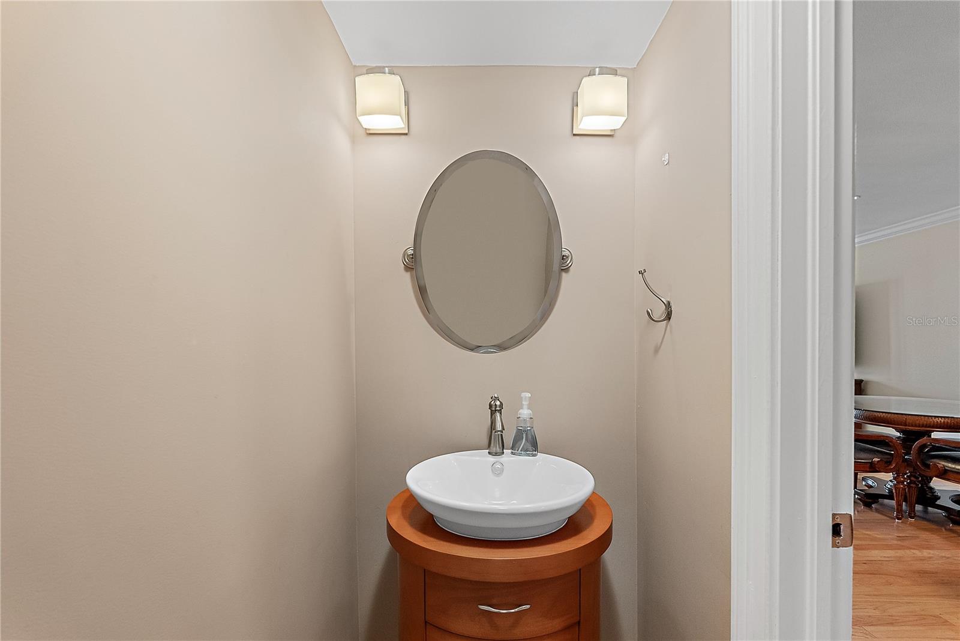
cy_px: 320
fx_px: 440
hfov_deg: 95.0
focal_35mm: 16
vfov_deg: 72.1
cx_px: 480
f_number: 6.3
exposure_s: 1/25
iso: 1600
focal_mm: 16.5
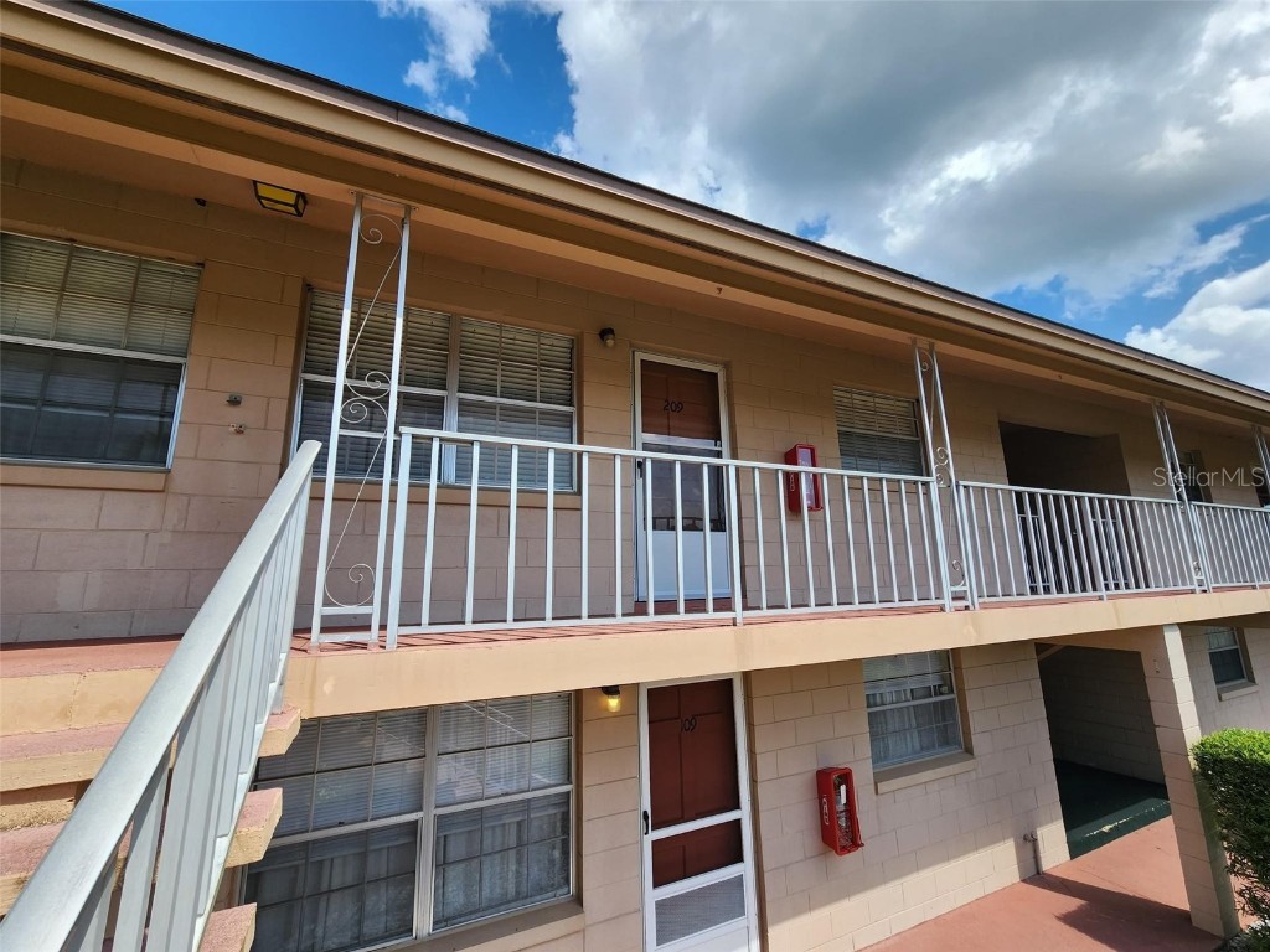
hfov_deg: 106.2
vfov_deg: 89.9
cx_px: 635
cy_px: 476
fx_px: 477
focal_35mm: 13
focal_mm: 2.2
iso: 50
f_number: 2.2
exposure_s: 1/1488
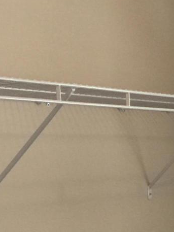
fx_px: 851
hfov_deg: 11.3
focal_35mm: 127
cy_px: 273
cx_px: 233
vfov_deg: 15.0
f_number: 2.2
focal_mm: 4.15
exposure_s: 1/15
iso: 50
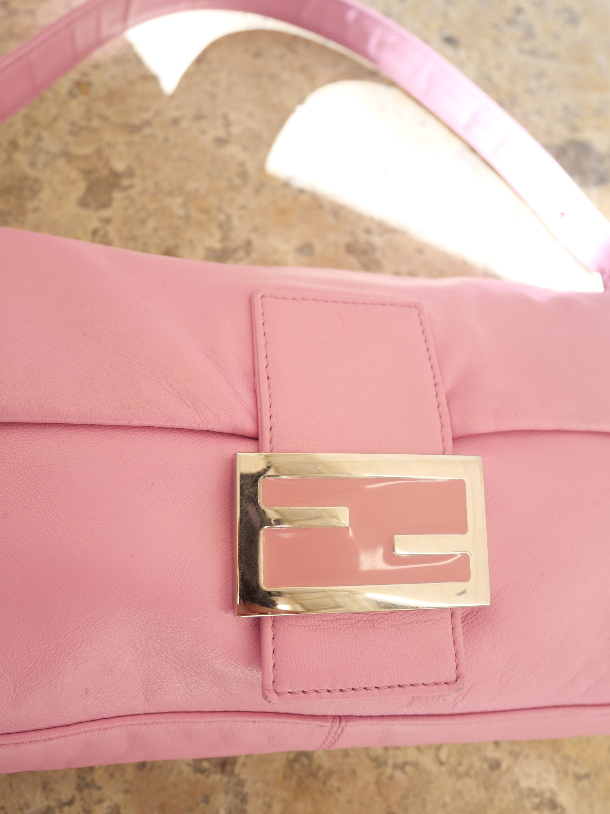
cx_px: 305
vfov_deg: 60.0
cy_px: 407
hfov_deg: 46.8
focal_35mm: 30
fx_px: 705
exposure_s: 1/80
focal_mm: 15
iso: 200
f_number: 3.8
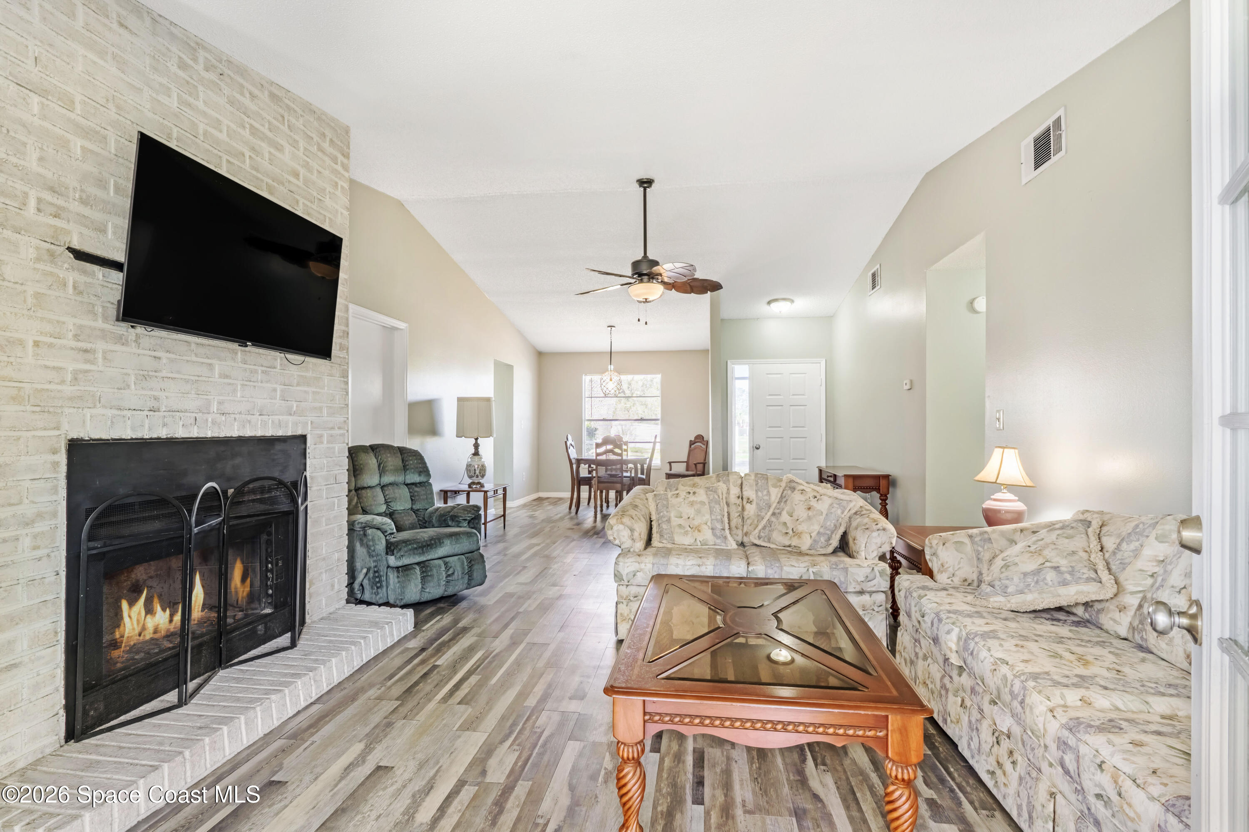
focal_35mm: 16
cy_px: 416
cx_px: 624
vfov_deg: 72.0
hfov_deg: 95.0
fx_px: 572
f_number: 9
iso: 250
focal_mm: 11
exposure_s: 1/125
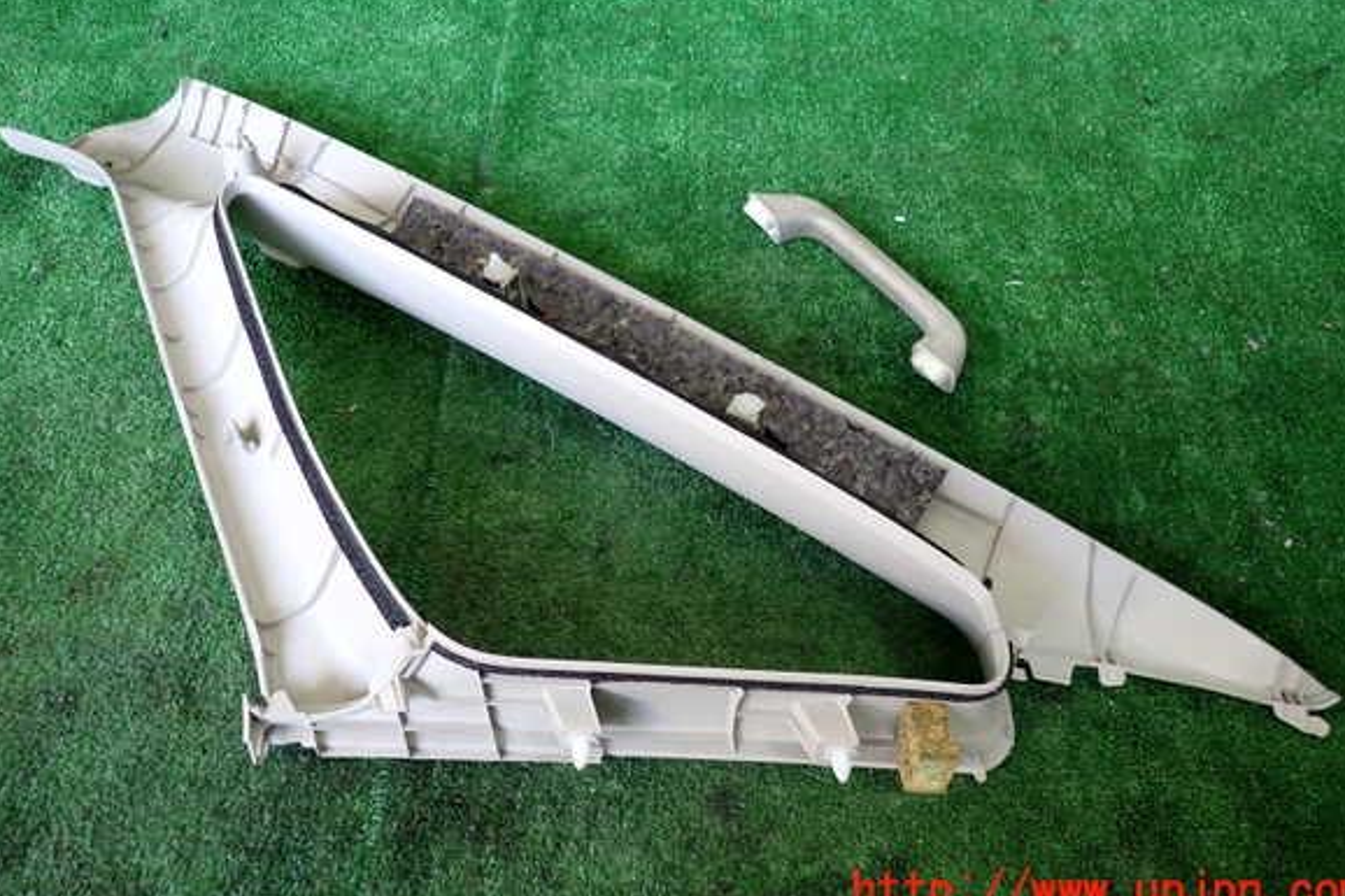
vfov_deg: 47.8
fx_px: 1008
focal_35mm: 27
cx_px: 679
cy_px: 398
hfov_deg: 67.4
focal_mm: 4.5
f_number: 2
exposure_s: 1/50
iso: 200
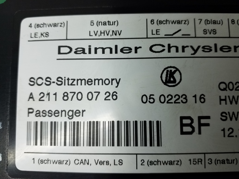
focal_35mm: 27
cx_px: 120
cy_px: 90
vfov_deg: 51.4
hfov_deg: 65.3
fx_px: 186
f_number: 1.9
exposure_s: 1/50
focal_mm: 3.6
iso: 100
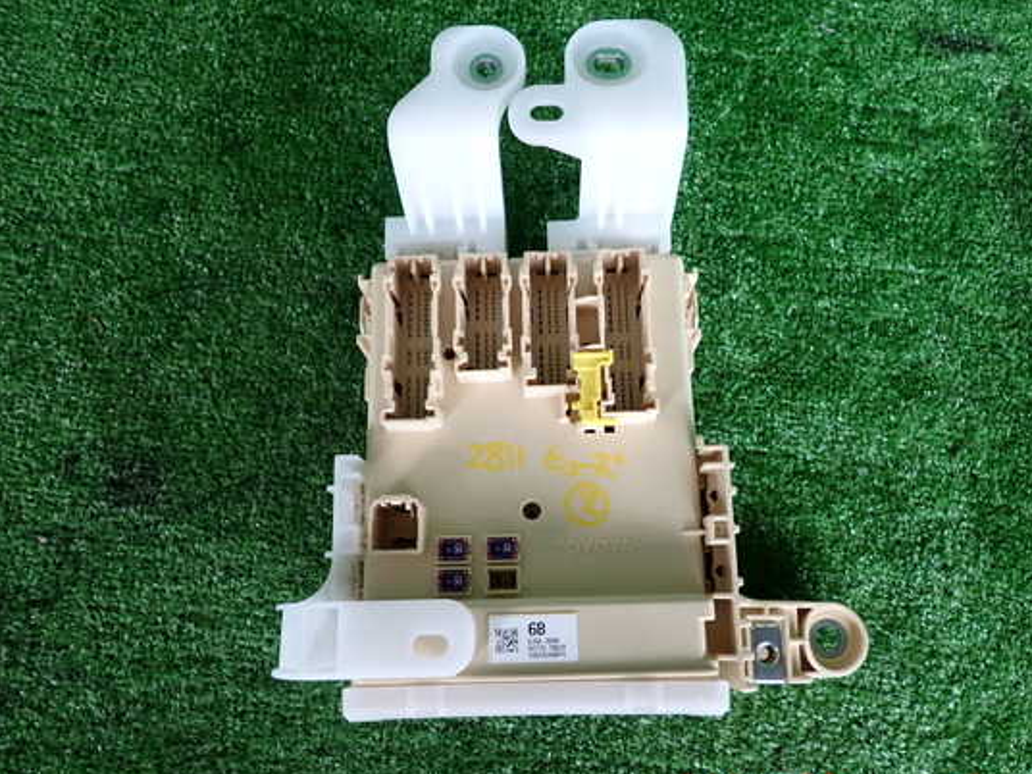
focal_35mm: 28
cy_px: 385
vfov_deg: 49.7
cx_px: 541
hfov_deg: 63.4
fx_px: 835
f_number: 2
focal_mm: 4.5
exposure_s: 1/60
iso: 200
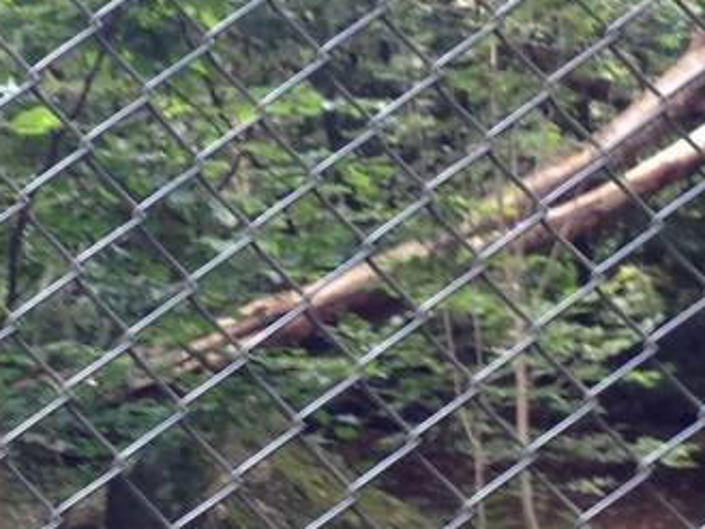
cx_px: 94
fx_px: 3464
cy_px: 413
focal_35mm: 170
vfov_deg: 8.7
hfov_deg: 11.6
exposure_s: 1/20
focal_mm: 4.28
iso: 50
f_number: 2.4
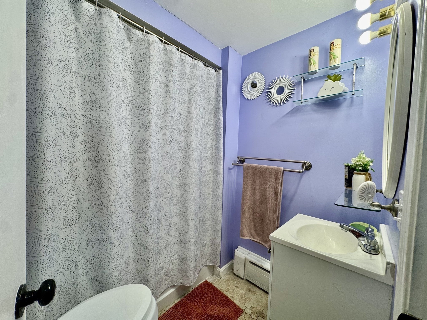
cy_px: 160
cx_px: 214
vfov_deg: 85.7
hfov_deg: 102.1
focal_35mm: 14
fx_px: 173
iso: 80
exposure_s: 1/120
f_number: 2.2
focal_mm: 2.22
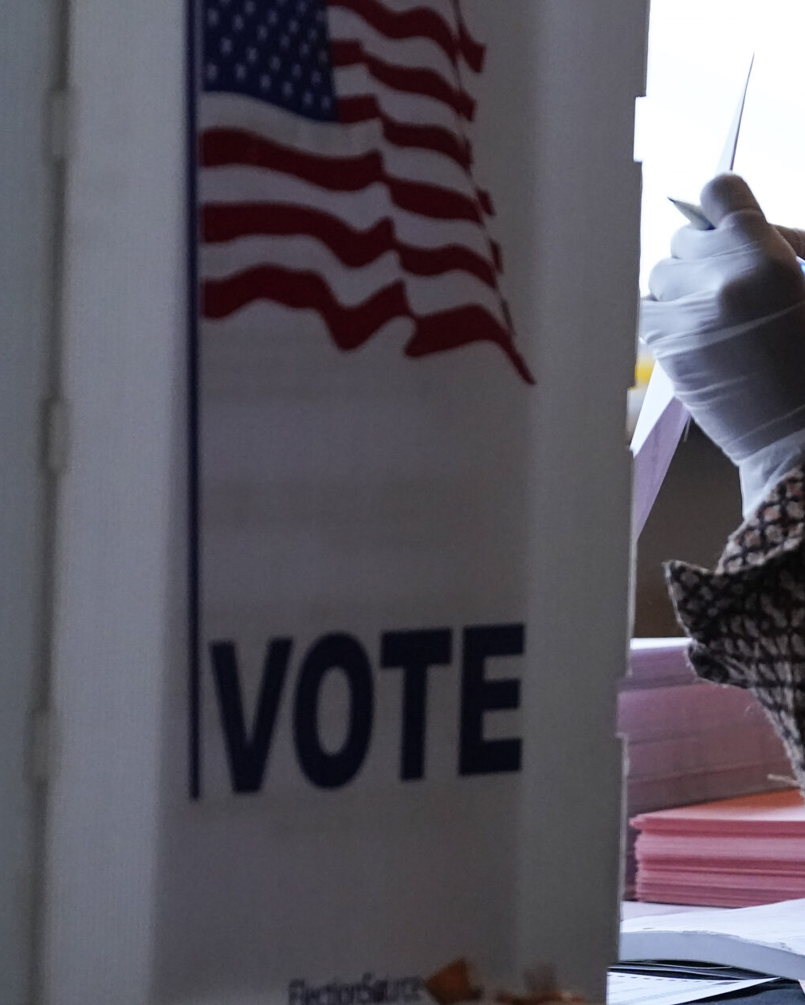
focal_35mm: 453
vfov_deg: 4.3
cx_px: 756
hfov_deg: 3.4
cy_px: 551
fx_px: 13488
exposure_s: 1/500
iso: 6400
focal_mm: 238
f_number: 5.6
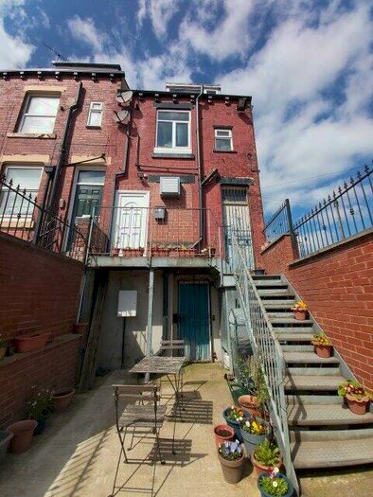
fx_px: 172
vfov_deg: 110.5
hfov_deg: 94.5
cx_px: 186
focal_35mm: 12
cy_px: 248
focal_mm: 1.42
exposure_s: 1/1835
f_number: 2.2
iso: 40
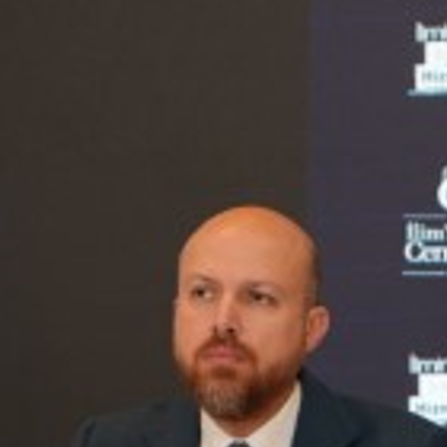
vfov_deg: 5.7
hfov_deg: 5.7
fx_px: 4456
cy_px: 489
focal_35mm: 305
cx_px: 581
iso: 1000
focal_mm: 70
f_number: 4
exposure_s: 1/250
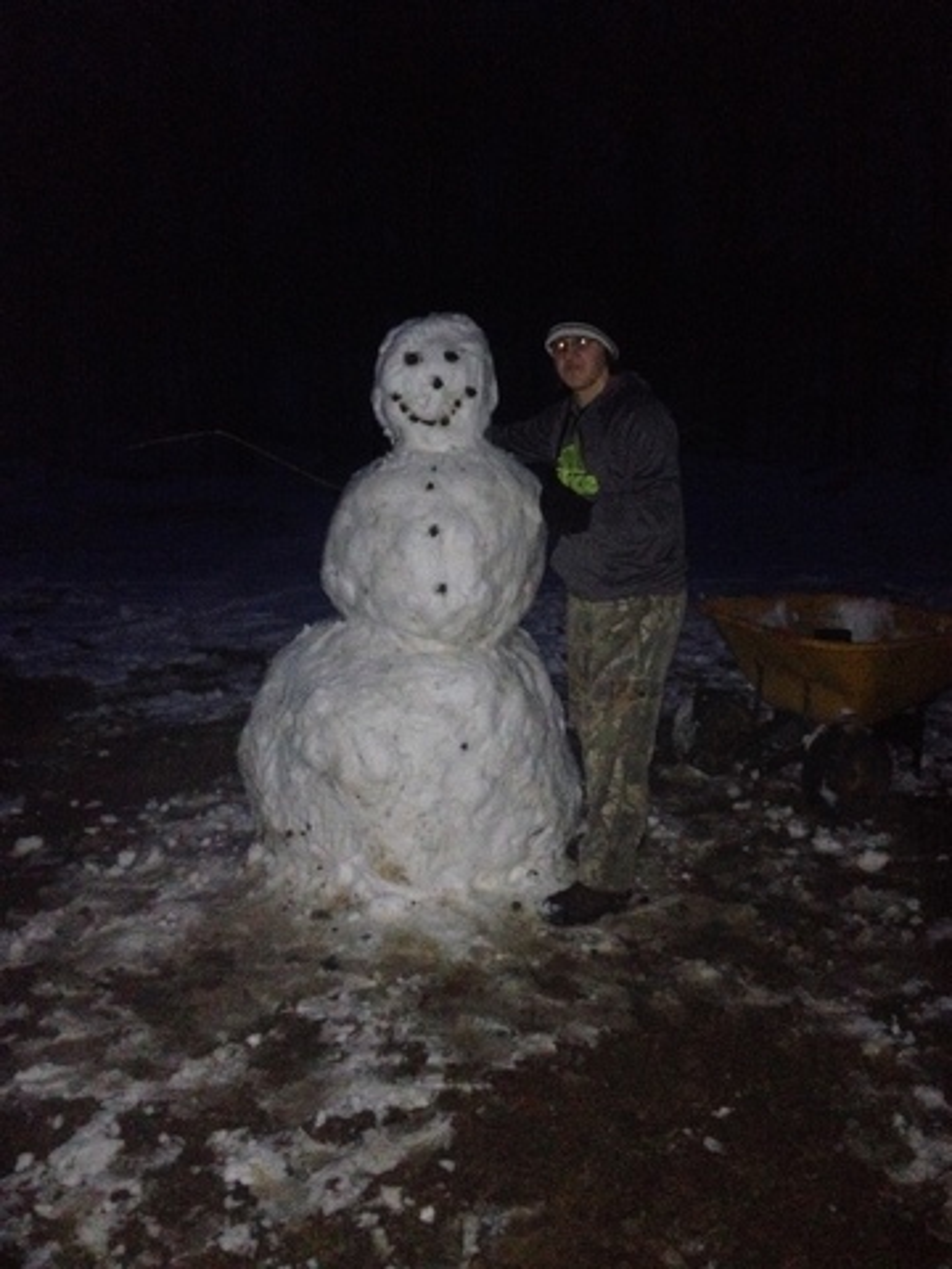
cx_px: 476
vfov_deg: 52.6
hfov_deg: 40.7
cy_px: 634
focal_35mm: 35
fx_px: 1283
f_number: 2.4
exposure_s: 1/16
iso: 800
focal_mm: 4.28
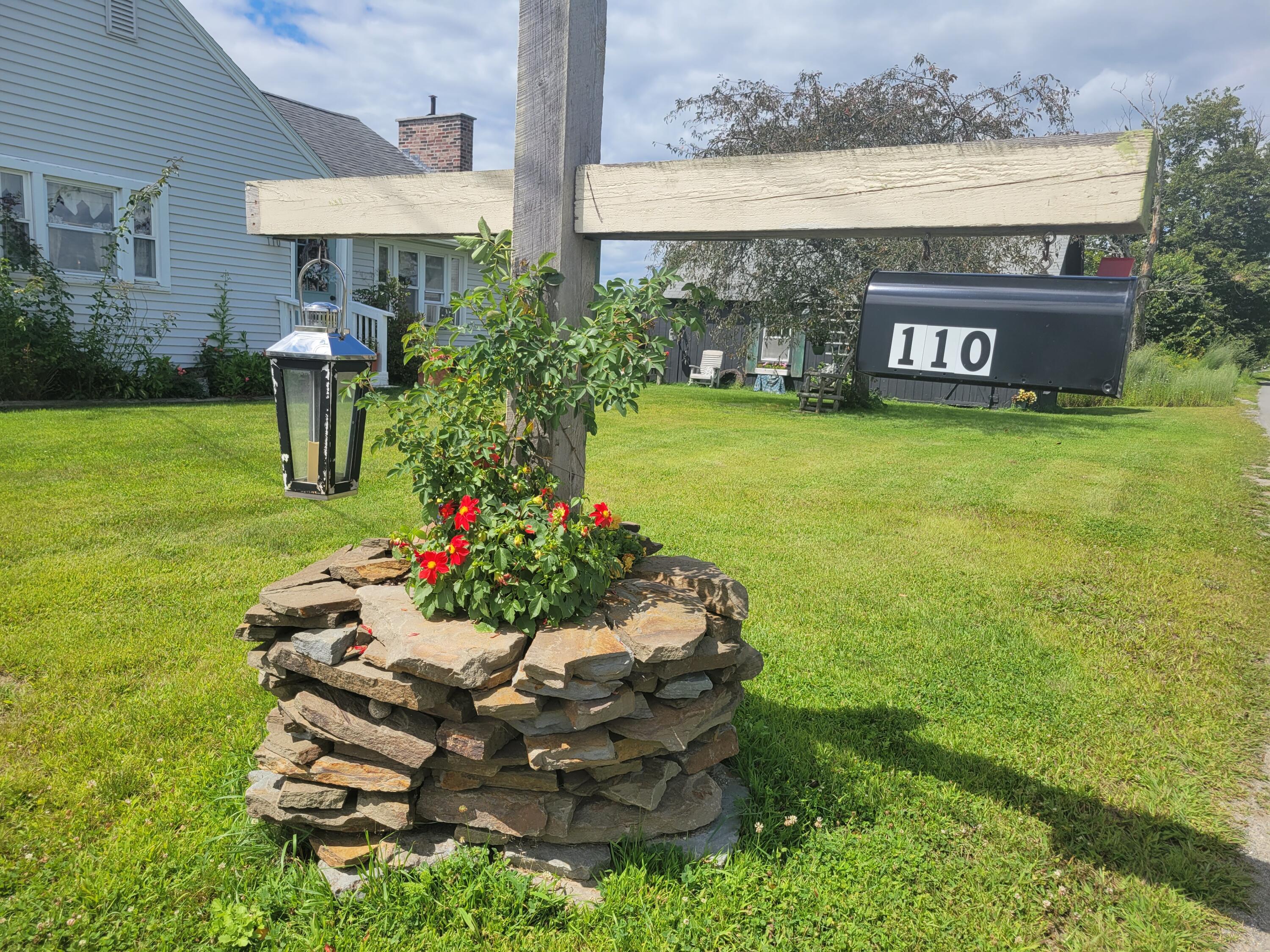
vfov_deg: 53.1
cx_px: 635
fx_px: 954
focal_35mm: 26
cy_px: 476
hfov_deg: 67.3
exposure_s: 1/2723
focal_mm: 5.4
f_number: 1.8
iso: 40
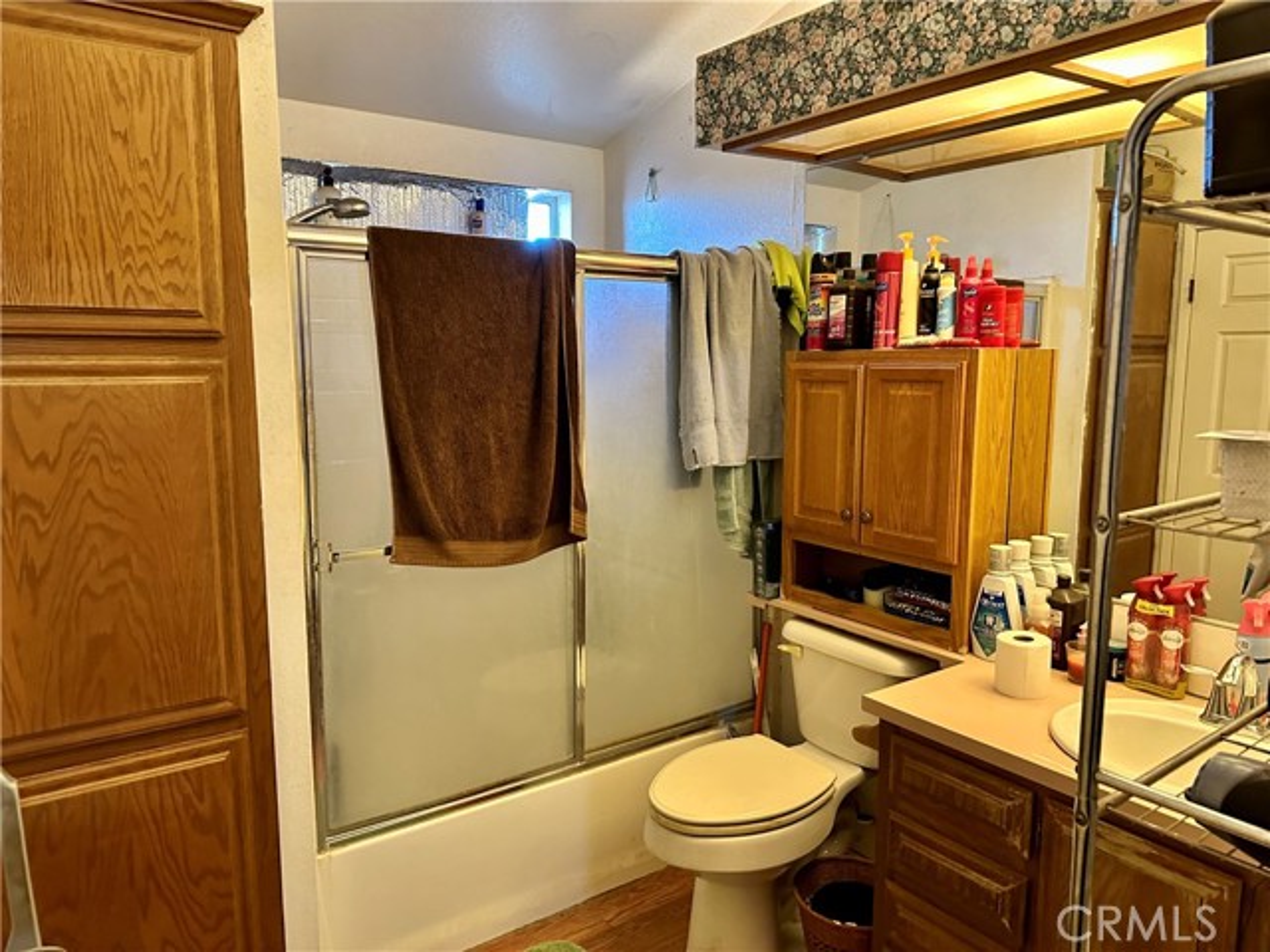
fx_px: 881
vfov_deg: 56.8
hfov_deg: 71.6
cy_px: 476
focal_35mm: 24
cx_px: 635
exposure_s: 1/40
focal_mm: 6.86
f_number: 1.78
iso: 640
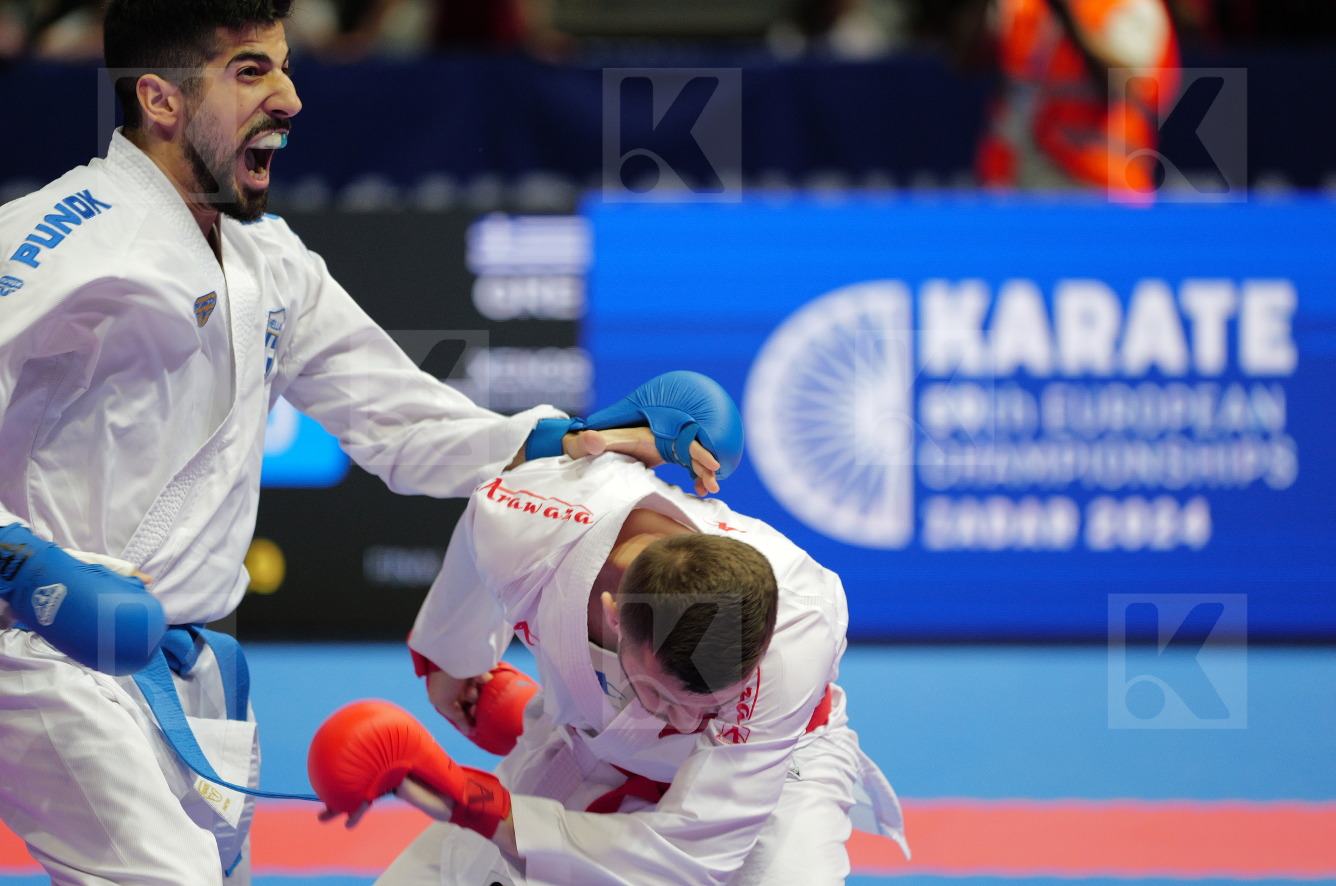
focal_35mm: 200
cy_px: 398
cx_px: 672
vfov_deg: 6.8
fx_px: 7410
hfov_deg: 10.3
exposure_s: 1/1000
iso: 2000
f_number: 2.8
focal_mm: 175
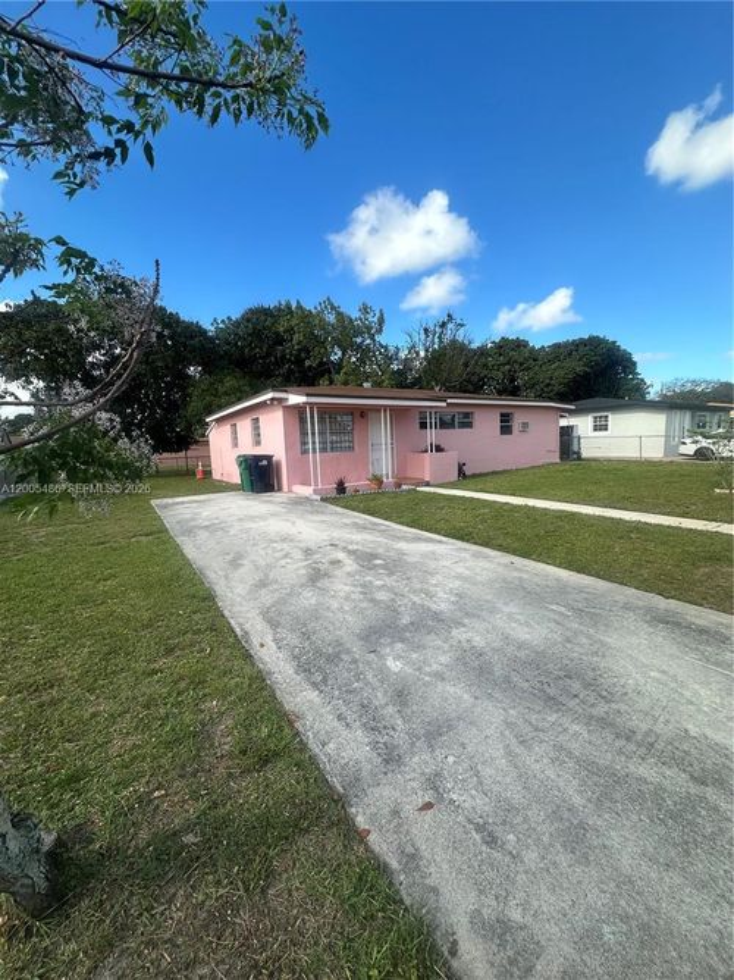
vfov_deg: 102.1
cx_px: 367
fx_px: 396
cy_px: 490
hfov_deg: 85.7
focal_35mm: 14
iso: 40
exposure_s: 1/1276
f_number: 2.2
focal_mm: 2.22
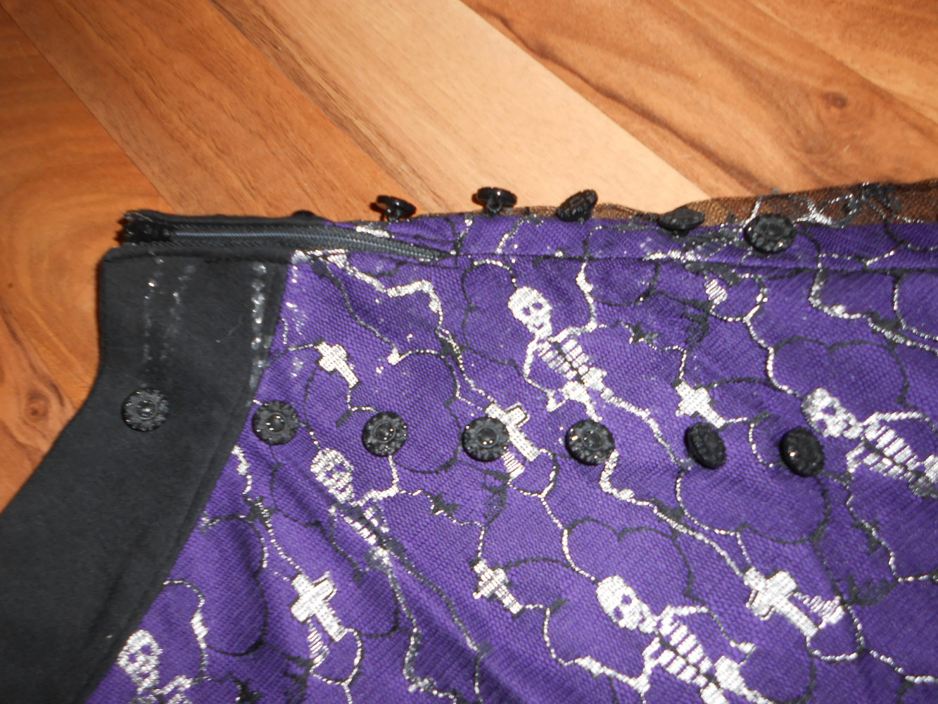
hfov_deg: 60.0
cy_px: 352
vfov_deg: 46.8
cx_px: 469
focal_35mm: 30
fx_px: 813
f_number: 3.8
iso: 80
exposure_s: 1/25
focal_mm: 5.3
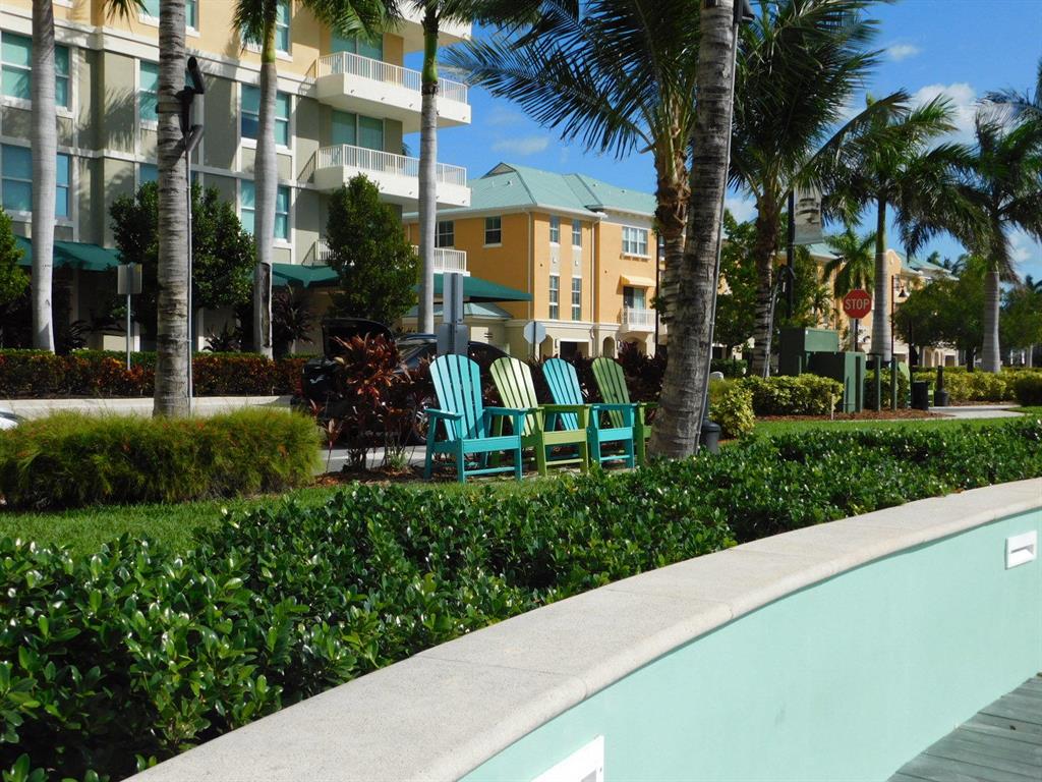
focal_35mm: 40
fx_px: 1204
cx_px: 521
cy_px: 391
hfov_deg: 46.8
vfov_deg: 36.0
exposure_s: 1/640
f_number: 7.2
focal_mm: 7.1
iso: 125
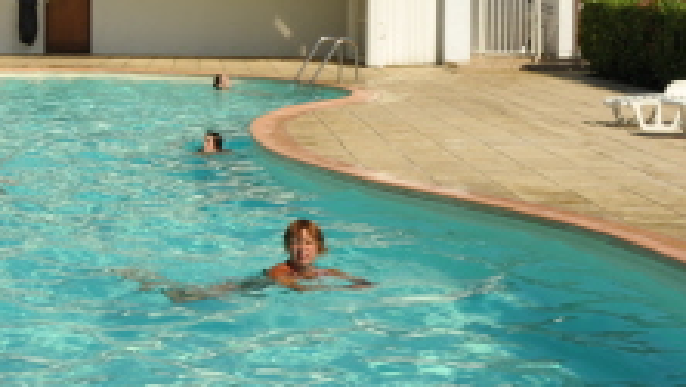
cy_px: 20
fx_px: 1492
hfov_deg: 23.7
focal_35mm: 82
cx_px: -130
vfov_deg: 14.6
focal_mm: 29
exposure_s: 1/400
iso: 250
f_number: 13
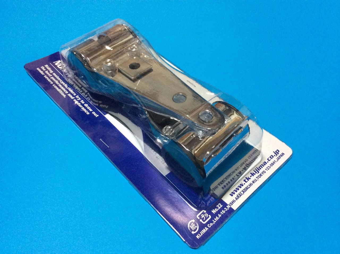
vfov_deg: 42.8
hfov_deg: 55.4
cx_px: 170
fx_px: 324
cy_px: 127
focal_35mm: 33
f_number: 2.4
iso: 250
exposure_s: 1/25
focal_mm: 3.3
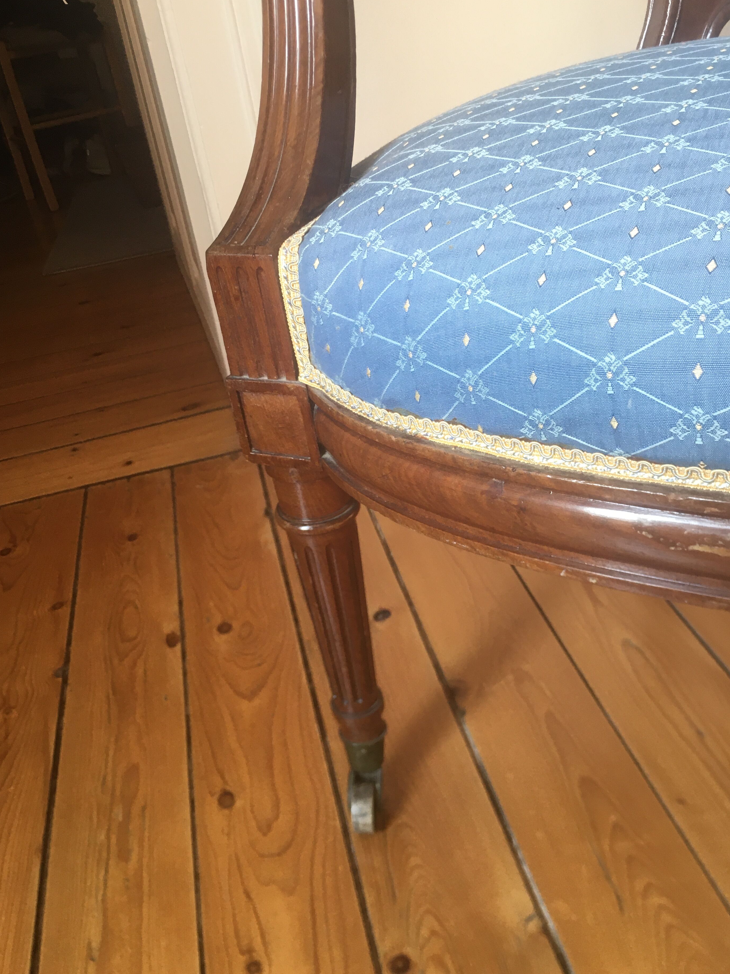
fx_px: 900
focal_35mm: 32
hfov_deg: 44.2
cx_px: 380
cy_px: 474
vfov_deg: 56.8
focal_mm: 4.15
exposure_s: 1/33
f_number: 2.2
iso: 40
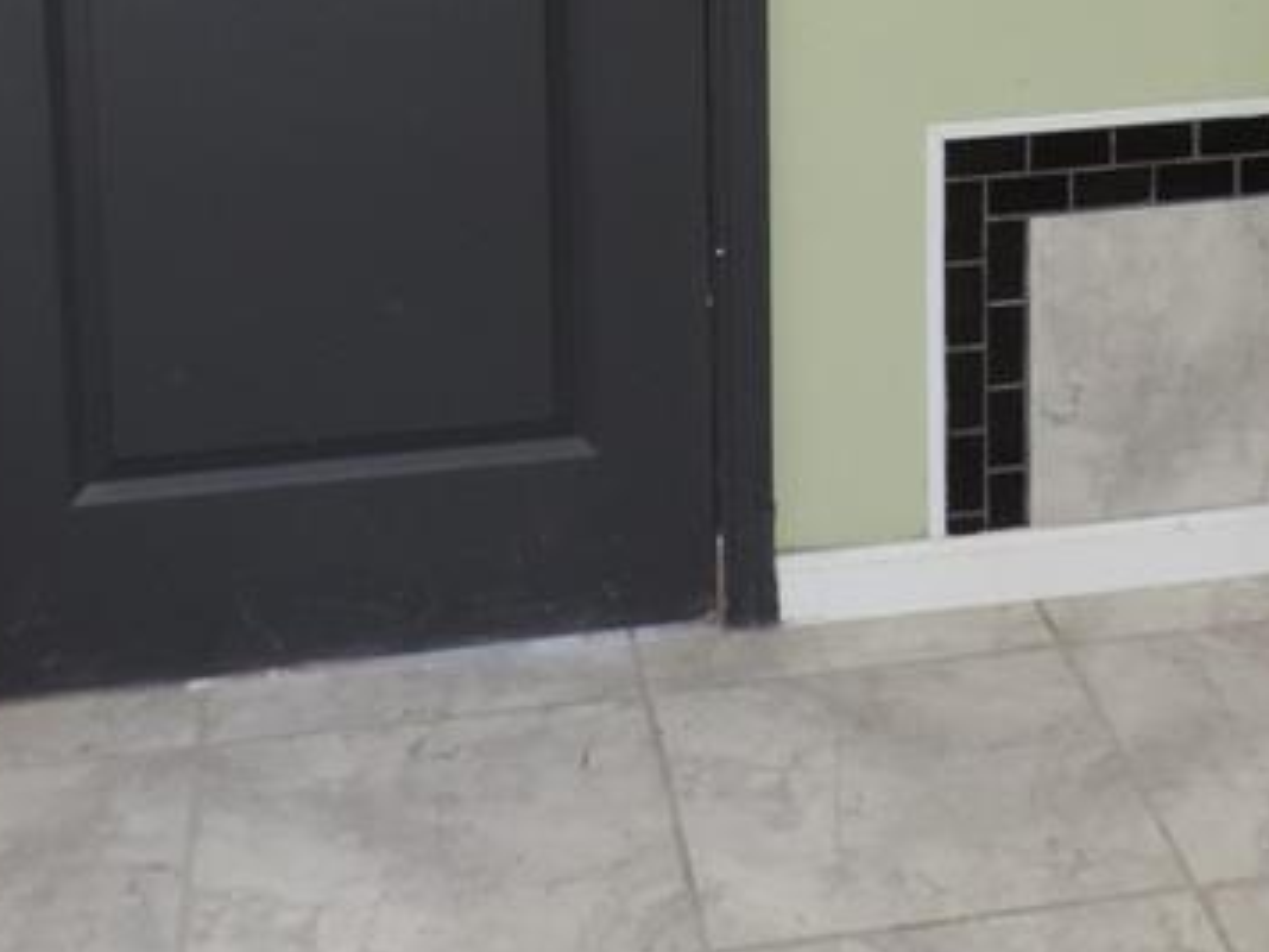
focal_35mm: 69
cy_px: -292
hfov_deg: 27.7
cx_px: 973
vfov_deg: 19.6
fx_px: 2529
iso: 200
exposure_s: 1/30
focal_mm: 4.3
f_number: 3
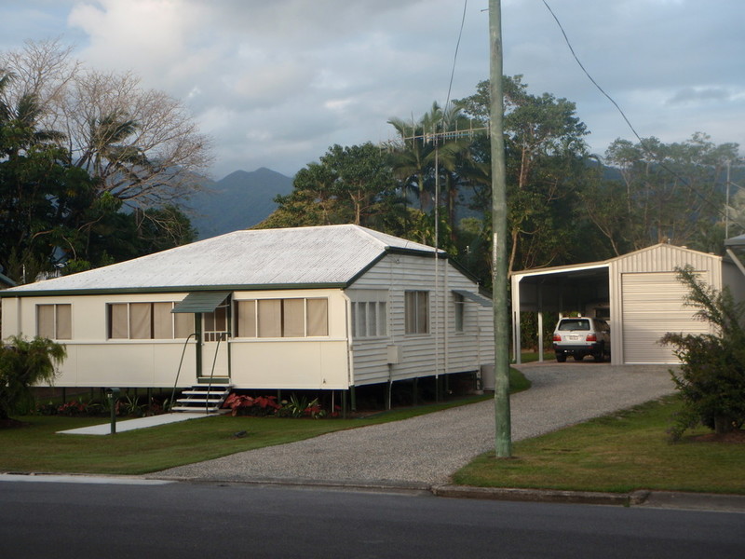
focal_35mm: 57
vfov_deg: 25.7
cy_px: 280
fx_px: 1227
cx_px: 372
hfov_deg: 33.8
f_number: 4.5
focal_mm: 10.34
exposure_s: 1/80
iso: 64
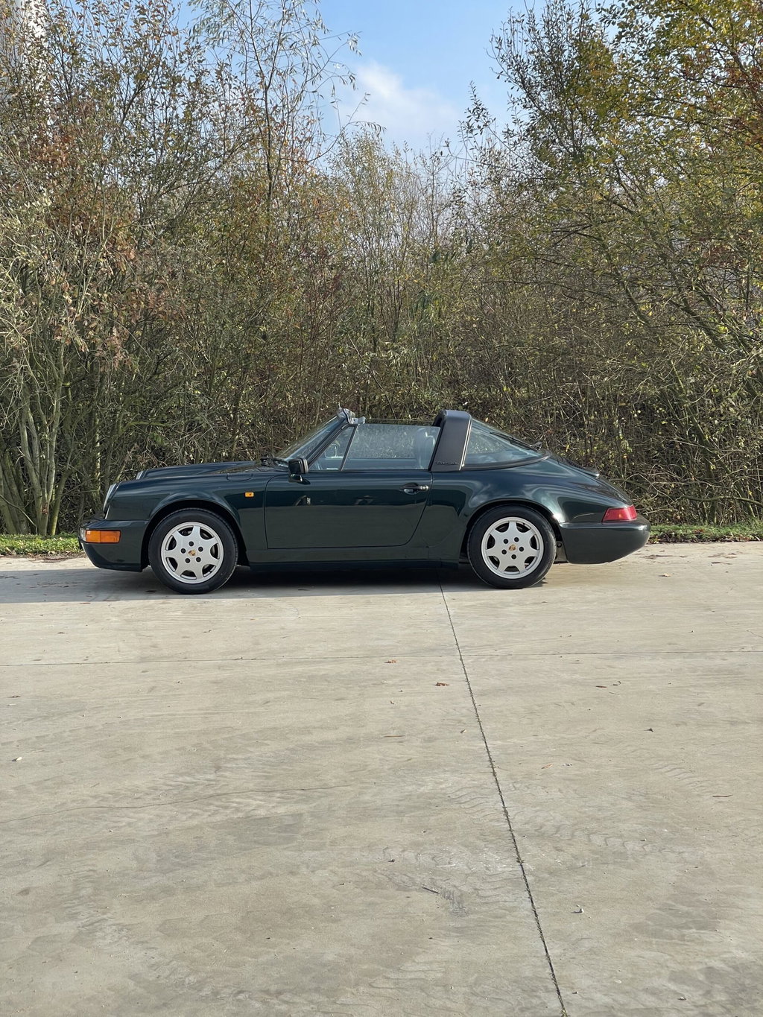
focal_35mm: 52
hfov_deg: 28.0
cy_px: 508
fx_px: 1528
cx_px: 382
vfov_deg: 36.8
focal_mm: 6
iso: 25
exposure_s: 1/440
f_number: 2
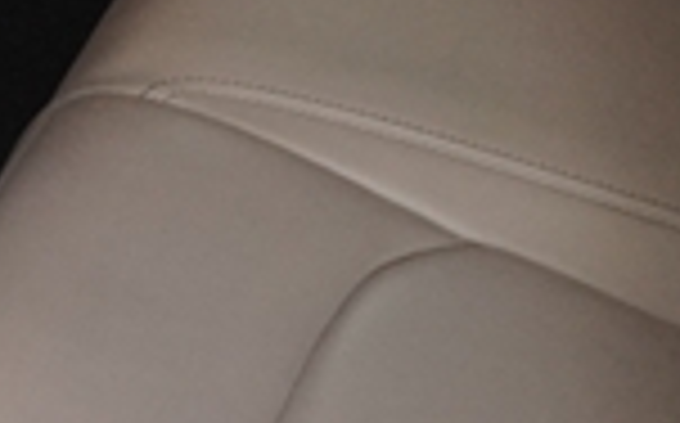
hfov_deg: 9.2
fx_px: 4221
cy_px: -317
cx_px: 504
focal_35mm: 228
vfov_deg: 5.7
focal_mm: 22
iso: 1600
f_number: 3.2
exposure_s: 1/160
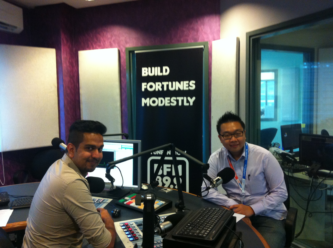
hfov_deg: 52.7
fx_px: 336
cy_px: 124
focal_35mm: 35
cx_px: 166
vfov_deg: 40.6
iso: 250
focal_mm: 3.85
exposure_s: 1/15
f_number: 2.8
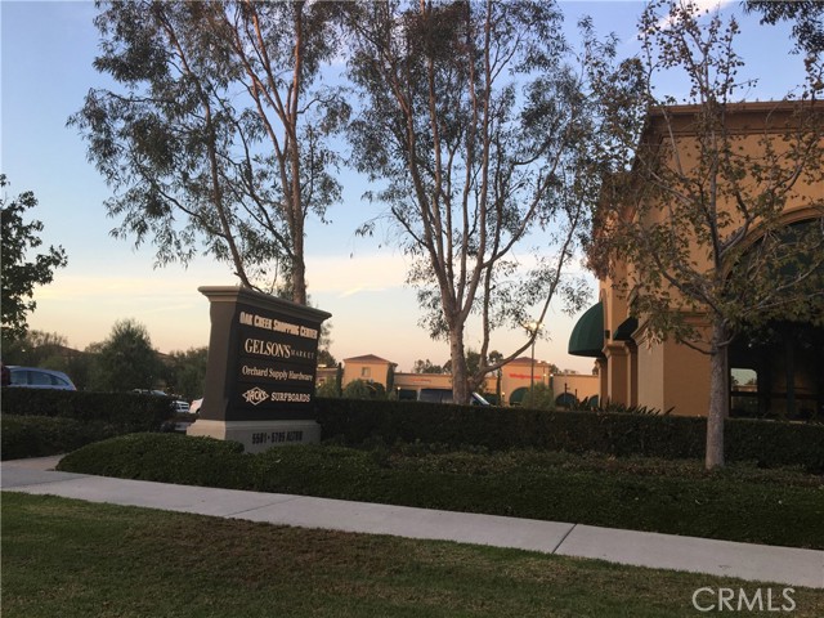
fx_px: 690
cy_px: 309
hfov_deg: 61.7
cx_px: 412
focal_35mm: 29
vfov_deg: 48.2
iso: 32
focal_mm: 4.15
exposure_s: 1/120
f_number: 2.2
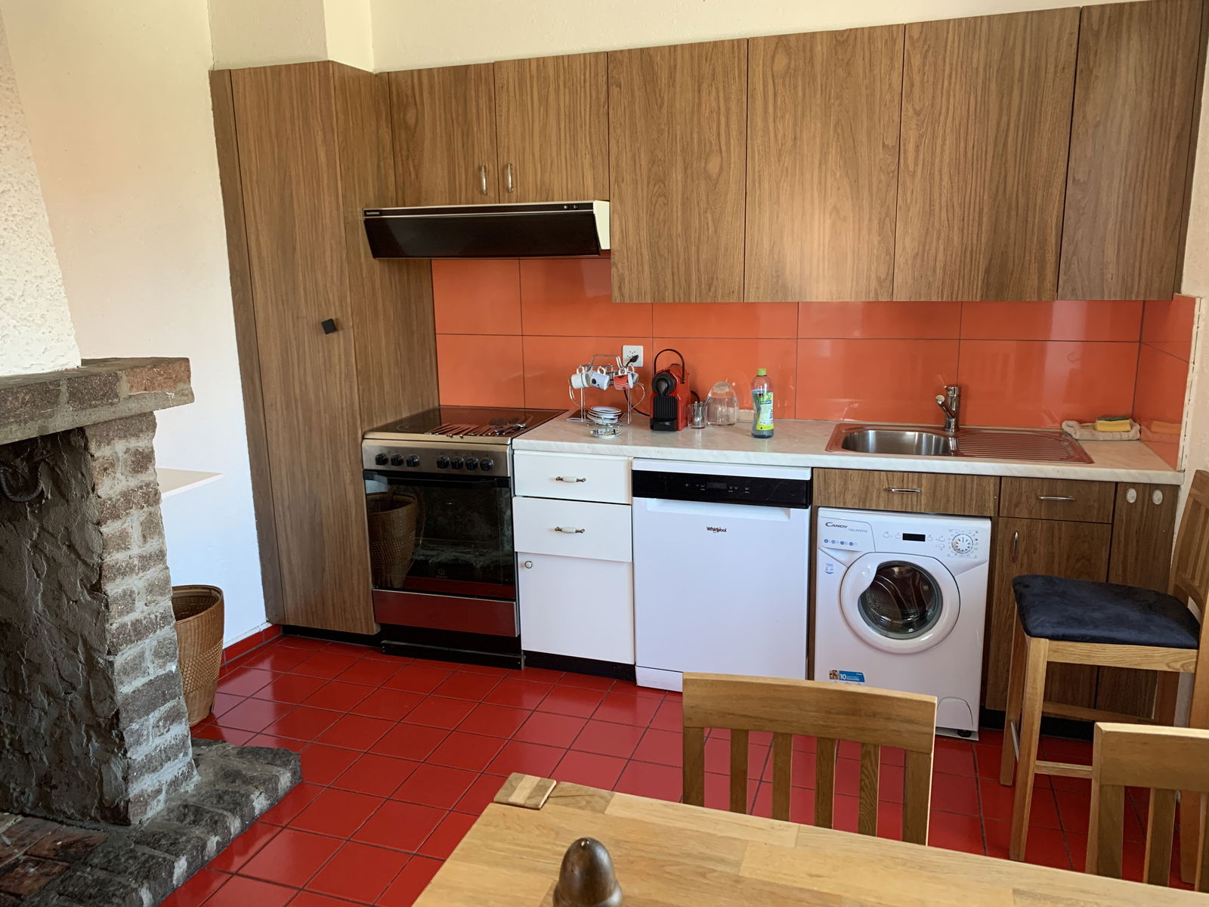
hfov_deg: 67.3
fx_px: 908
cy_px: 454
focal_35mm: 26
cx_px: 604
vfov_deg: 53.1
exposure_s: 1/60
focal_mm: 4.25
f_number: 1.8
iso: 125
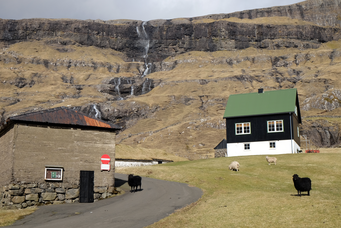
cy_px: 114
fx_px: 445
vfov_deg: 28.6
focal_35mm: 47
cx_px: 170
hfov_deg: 41.9
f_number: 8
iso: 200
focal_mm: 31.5
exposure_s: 1/420
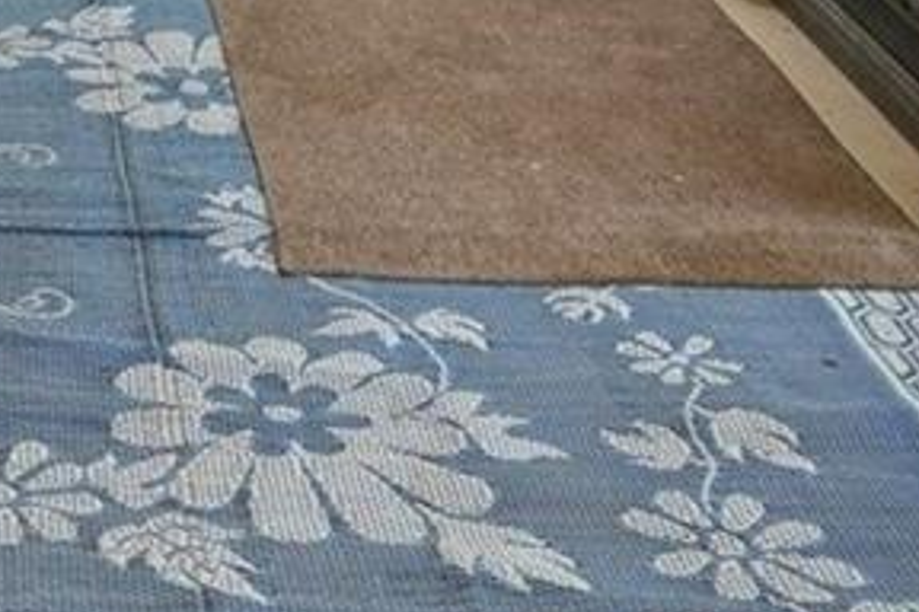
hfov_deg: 21.8
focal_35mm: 89
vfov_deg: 12.0
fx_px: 2272
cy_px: -908
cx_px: -51
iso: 100
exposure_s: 1/8
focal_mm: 16
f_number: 8
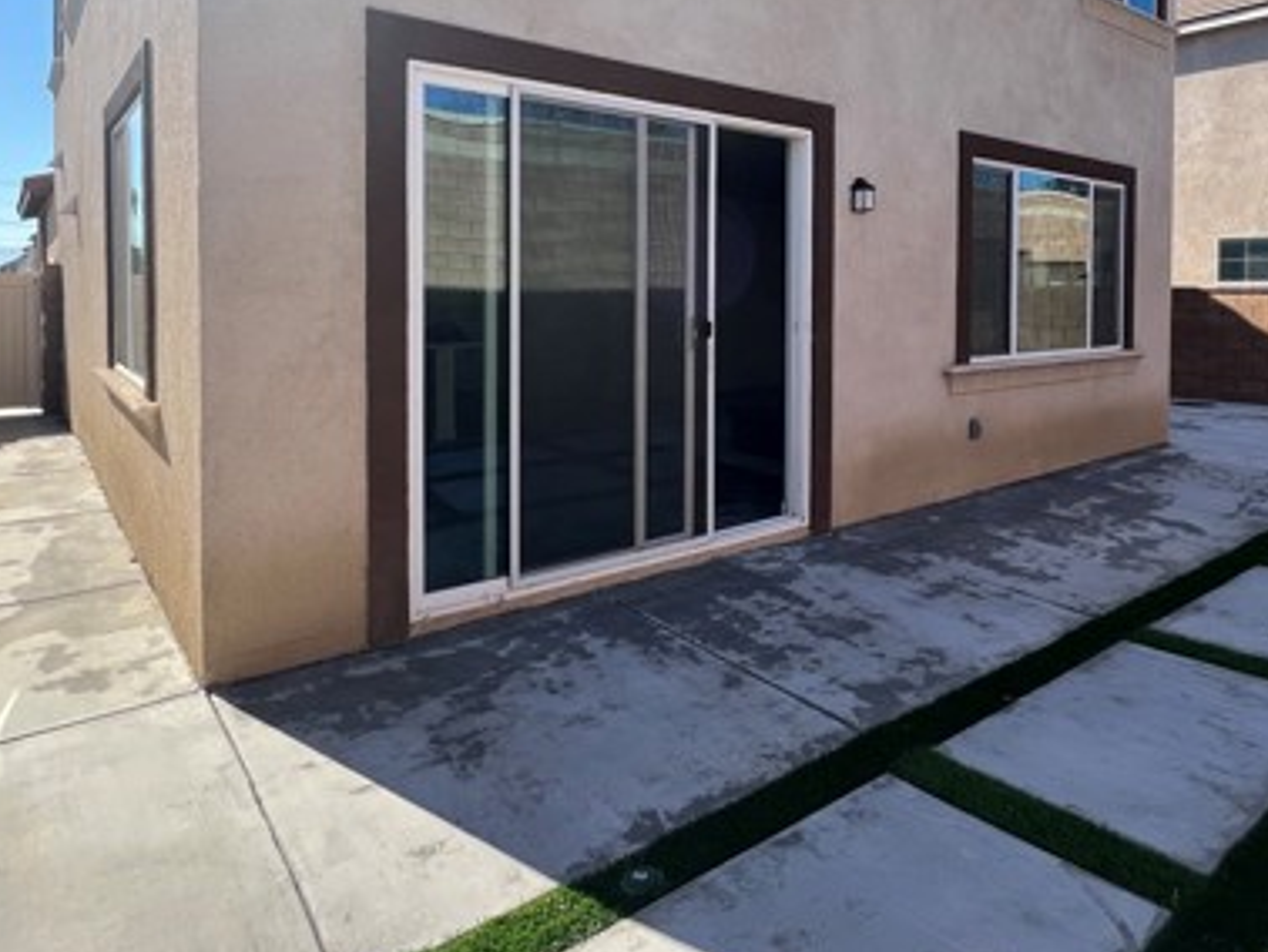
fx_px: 806
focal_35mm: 22
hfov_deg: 75.6
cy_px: 295
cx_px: 751
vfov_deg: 59.3
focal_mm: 1.57
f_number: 1.8
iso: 32
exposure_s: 1/399
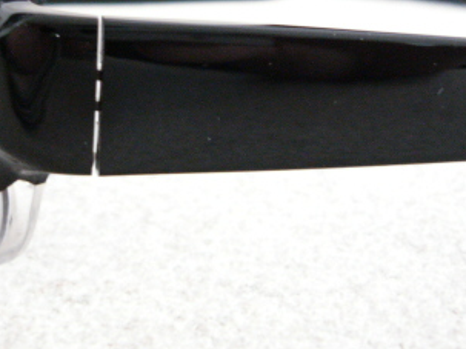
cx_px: 155
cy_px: 85
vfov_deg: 19.7
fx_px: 996
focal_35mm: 74
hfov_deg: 26.2
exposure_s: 1/8
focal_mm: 5.8
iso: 200
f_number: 2.8
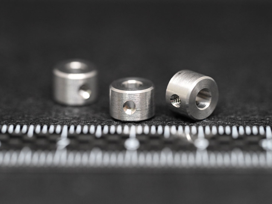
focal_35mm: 114
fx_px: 896
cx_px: 137
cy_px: 102
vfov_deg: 13.0
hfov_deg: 17.3
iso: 3200
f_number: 8
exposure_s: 1/125
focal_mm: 105
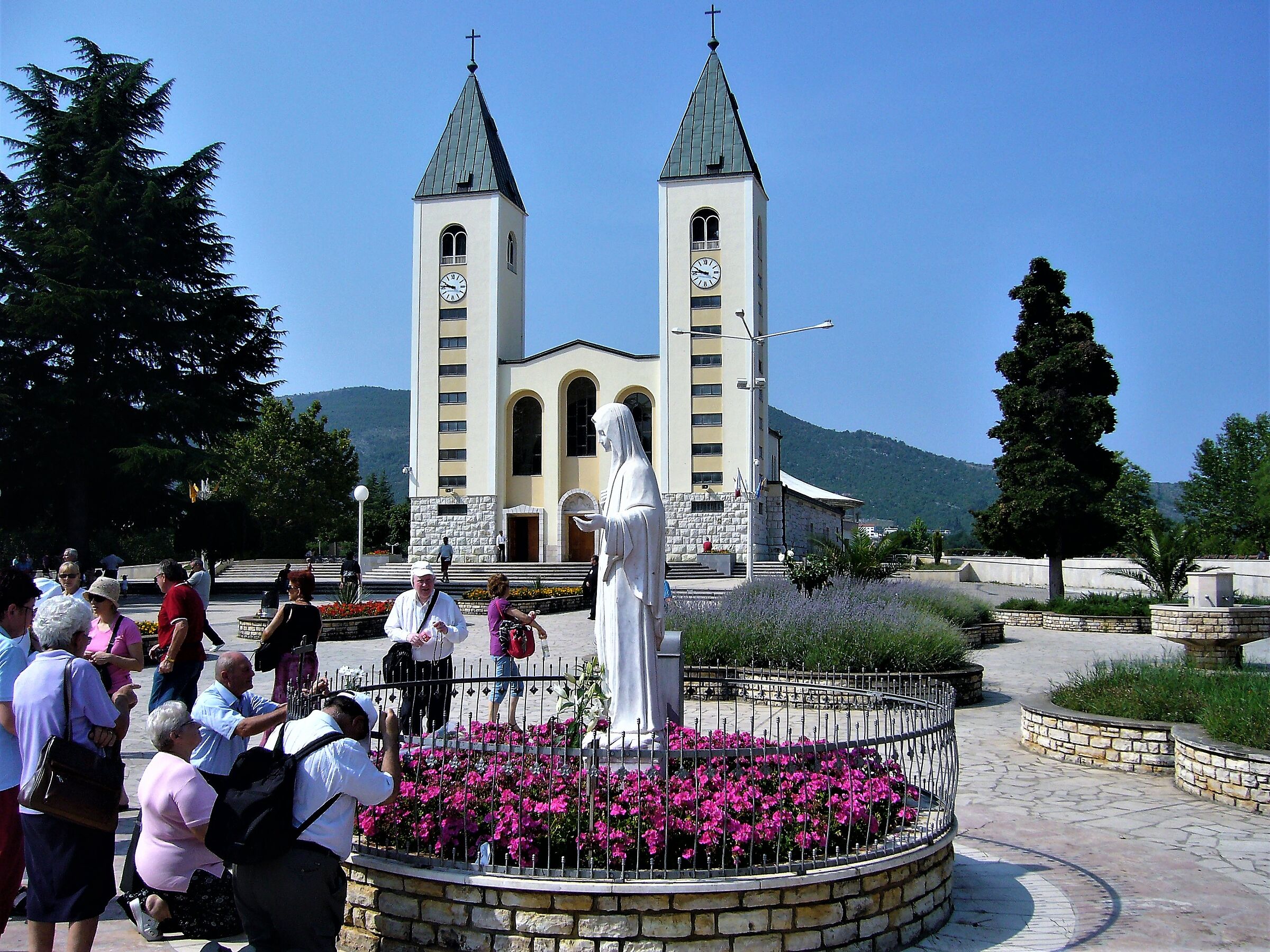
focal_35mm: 35
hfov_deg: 52.6
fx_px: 1284
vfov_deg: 40.7
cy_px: 476
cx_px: 635
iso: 100
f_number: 5.6
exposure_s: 1/800
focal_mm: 5.8
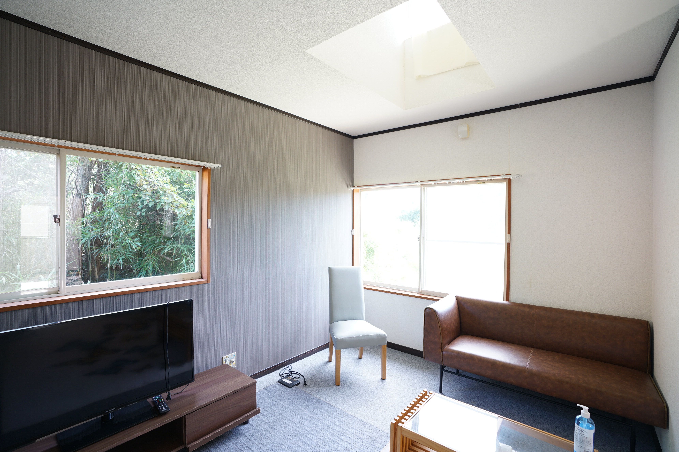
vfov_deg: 73.7
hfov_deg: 96.7
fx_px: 302
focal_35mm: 16
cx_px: 340
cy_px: 226
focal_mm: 16
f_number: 4
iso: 400
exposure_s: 1/40
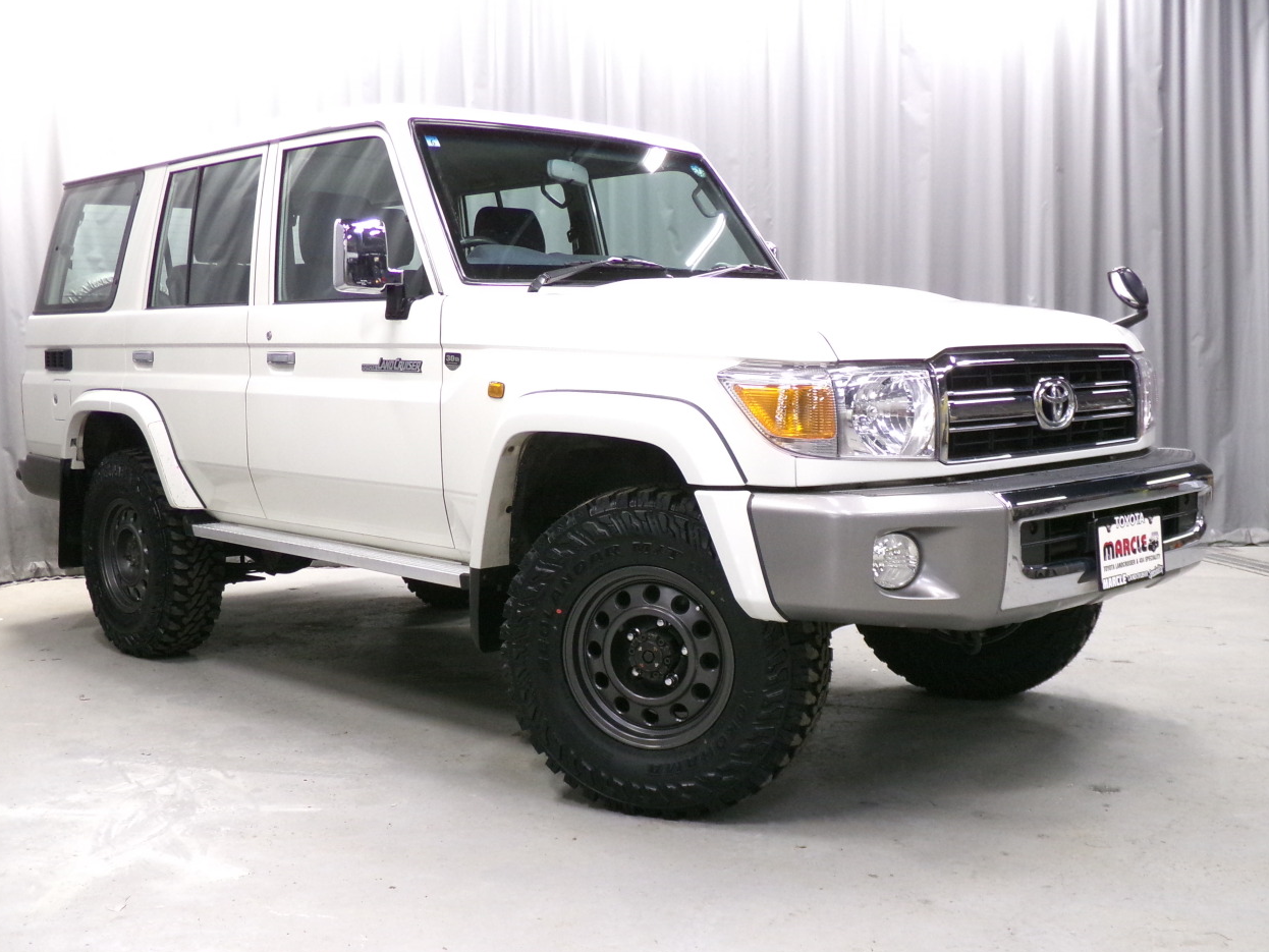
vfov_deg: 37.7
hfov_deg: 49.0
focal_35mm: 38
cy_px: 469
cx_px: 621
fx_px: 1393
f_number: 4
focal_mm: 6.6
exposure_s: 1/17
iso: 631
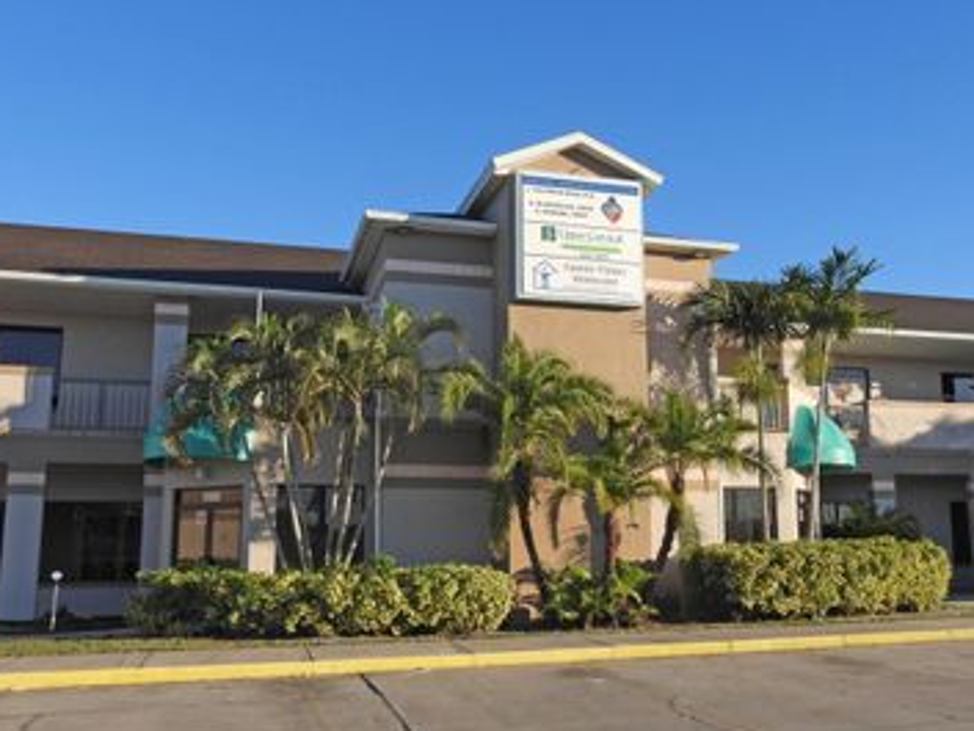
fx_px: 957
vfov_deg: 41.8
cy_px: 379
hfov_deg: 53.7
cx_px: 568
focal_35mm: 34
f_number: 2.8
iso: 100
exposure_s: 1/1000
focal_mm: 4.3
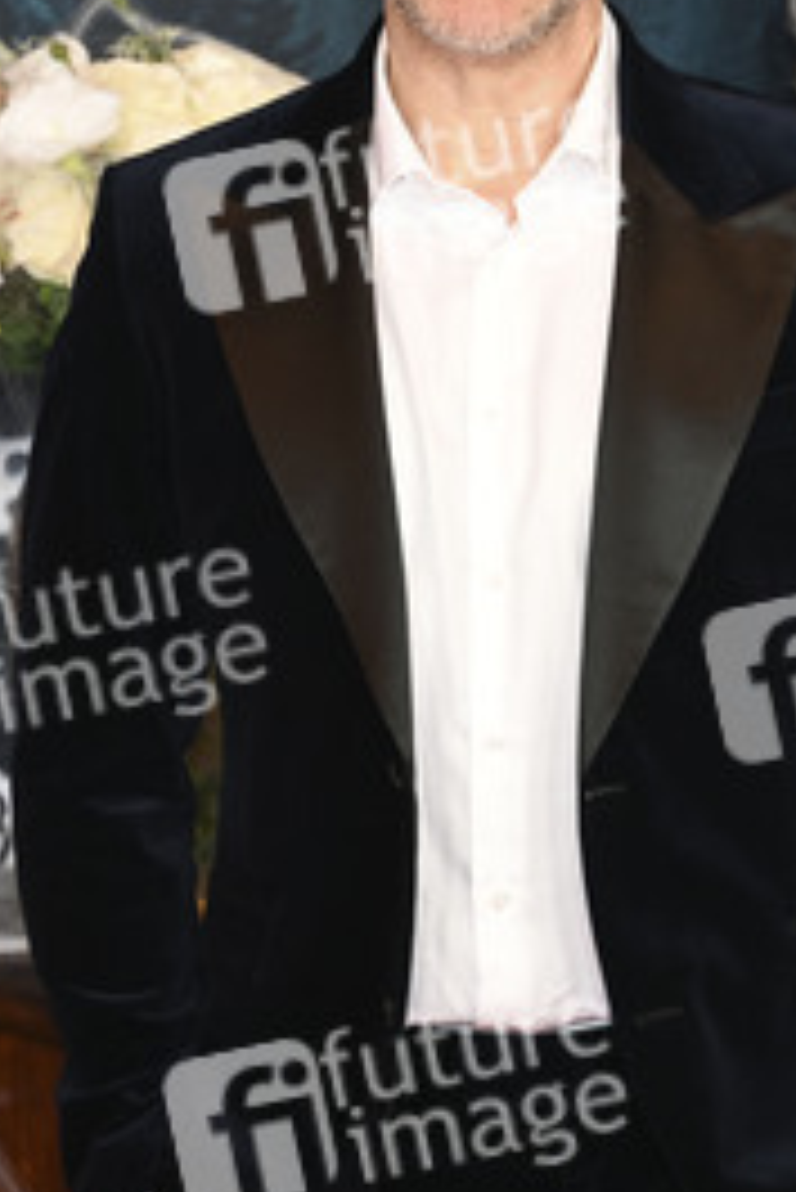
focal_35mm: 113
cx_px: 526
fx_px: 3743
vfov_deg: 18.1
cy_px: 432
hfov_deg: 12.1
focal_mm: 75
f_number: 2.8
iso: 400
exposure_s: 1/125
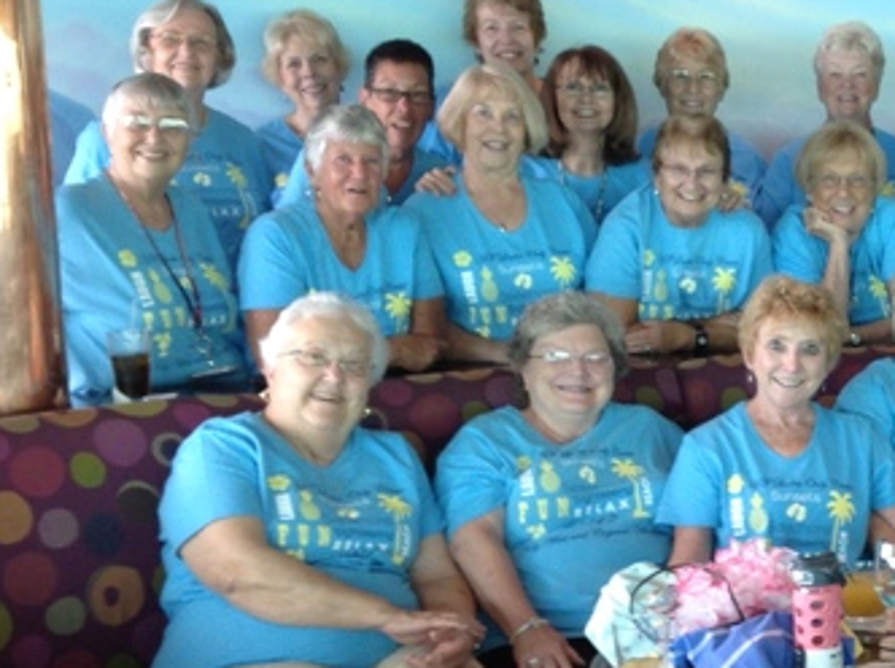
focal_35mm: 76
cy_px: 426
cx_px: 925
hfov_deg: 24.4
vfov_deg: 19.3
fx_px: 1962
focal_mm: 4.28
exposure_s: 1/15
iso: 64
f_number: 2.4
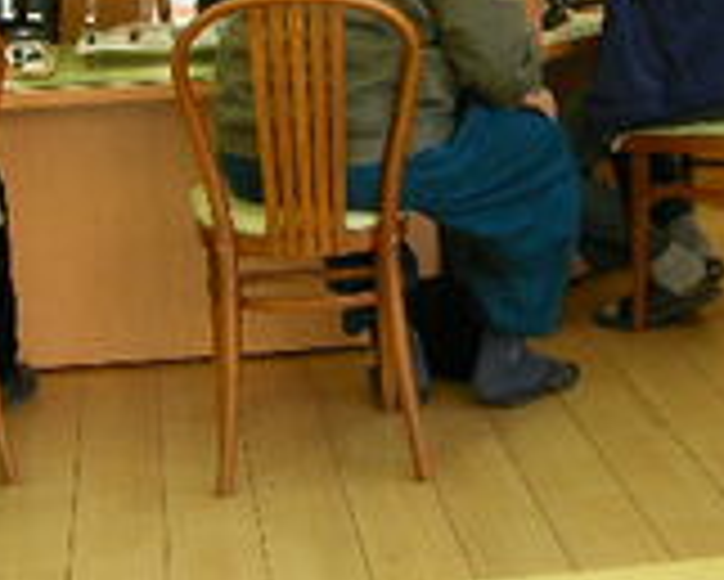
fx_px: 1973
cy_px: 36
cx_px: 418
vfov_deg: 16.5
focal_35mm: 92
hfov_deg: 20.8
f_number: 3.5
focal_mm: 6.3
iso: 90
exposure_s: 1/50
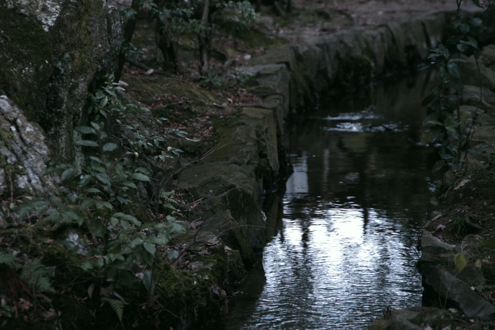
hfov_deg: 6.9
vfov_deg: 4.6
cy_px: 165
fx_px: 4123
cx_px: 248
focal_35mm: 300
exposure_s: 1/80
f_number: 6.3
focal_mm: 200
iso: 1600
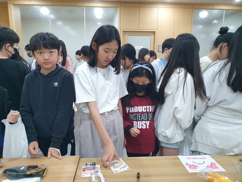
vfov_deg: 53.1
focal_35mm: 26
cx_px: 121
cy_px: 91
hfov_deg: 67.3
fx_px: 182
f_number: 2.4
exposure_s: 1/120
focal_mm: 4.32
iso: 640
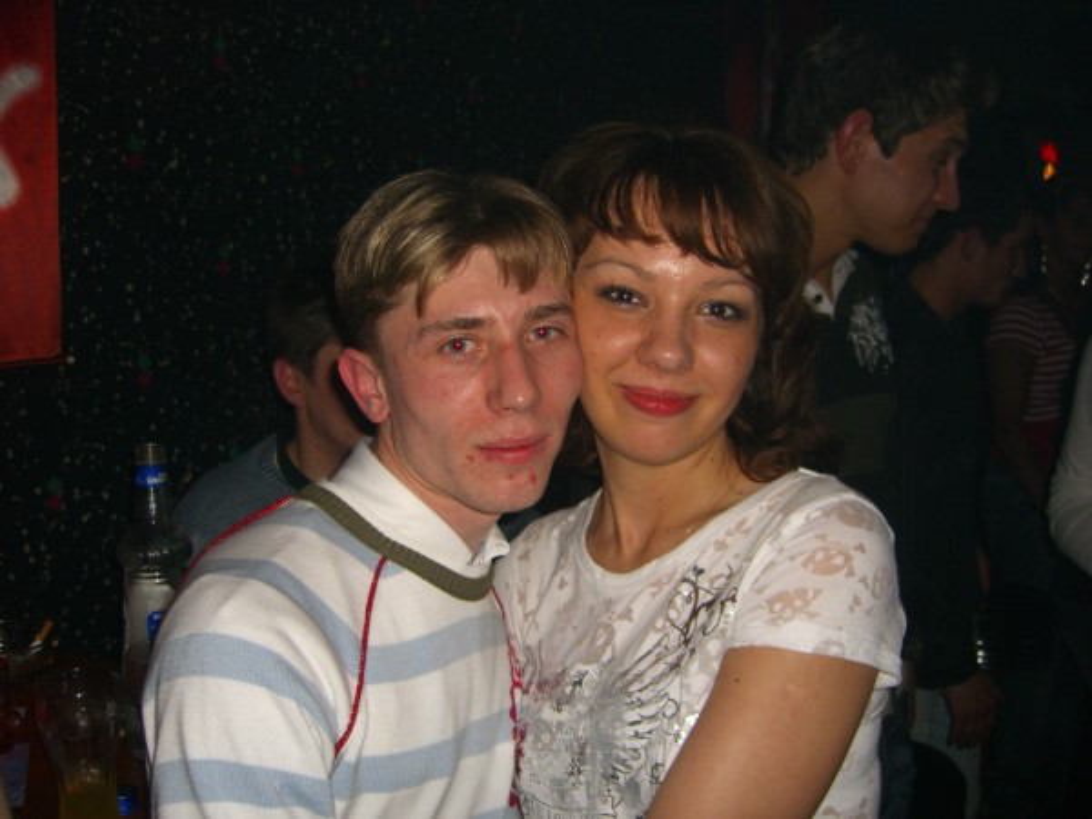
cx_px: 546
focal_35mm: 38
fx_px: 1199
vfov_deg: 37.7
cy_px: 410
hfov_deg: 49.0
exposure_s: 1/60
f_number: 2.8
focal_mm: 7.9
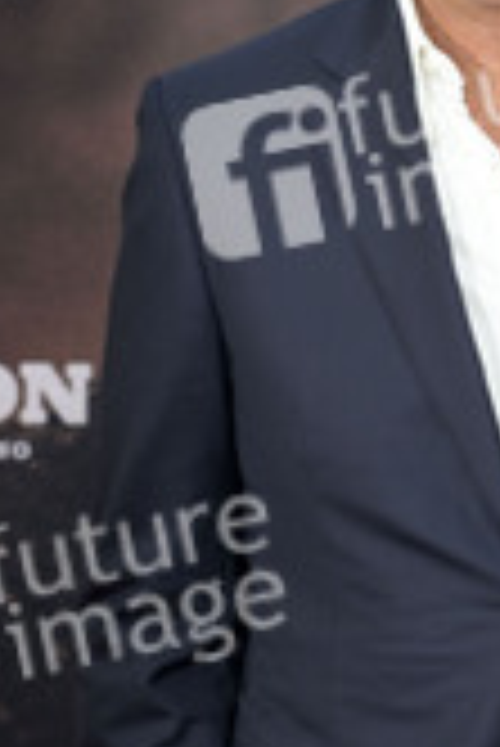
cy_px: 378
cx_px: 545
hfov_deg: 6.6
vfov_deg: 9.9
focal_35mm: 207
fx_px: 4303
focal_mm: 86
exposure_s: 1/250
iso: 400
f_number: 6.3
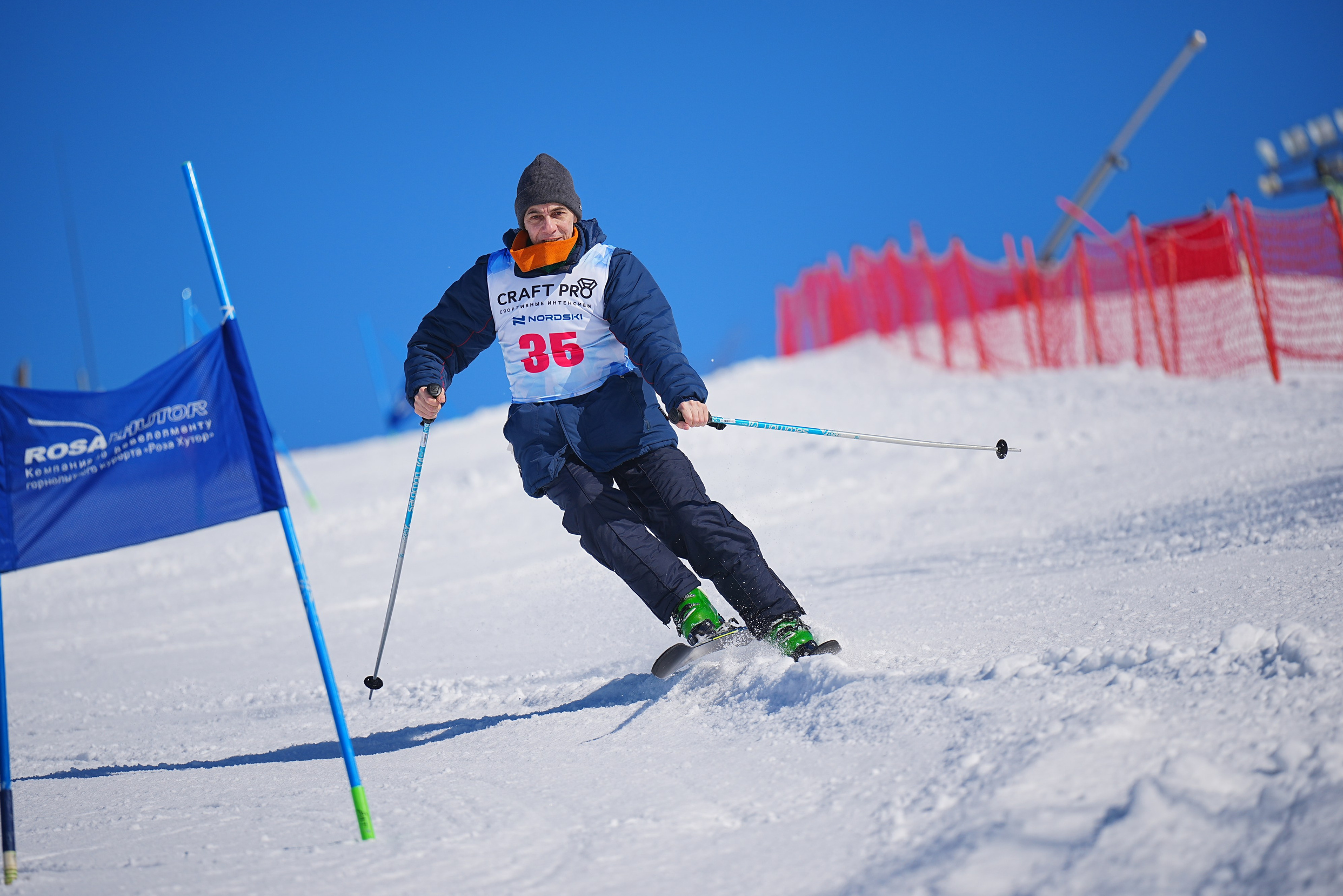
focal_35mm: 206
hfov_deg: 10.0
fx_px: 7685
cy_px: 435
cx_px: 653
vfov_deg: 6.7
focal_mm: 200
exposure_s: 1/4000
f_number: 2.8
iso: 100
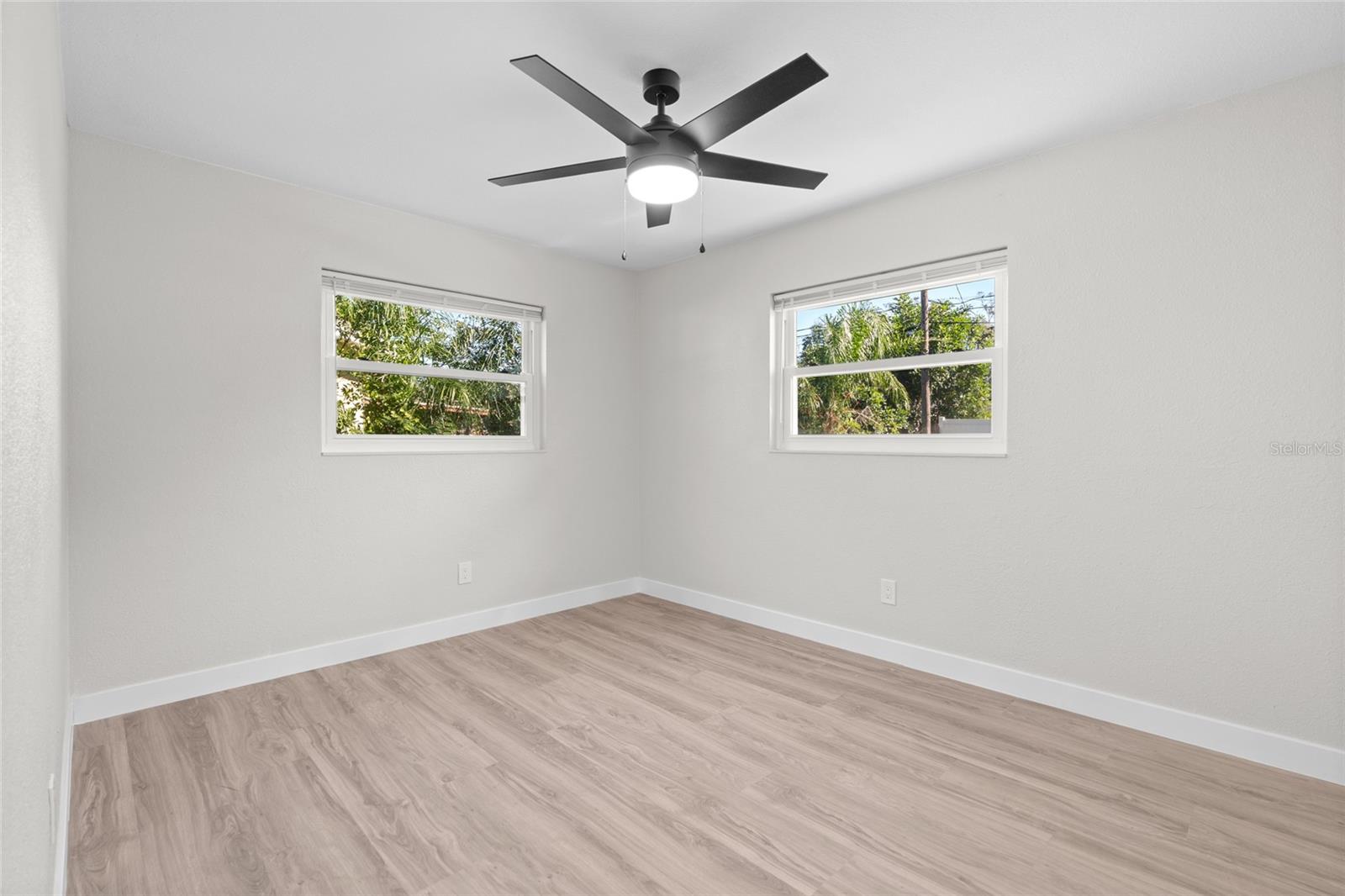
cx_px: 672
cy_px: 448
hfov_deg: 96.7
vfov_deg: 73.7
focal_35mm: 16
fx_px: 598
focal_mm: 16
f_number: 9
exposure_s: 1/2
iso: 250
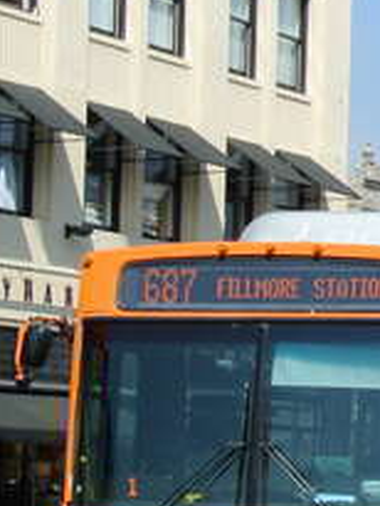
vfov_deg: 12.5
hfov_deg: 8.4
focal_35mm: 158
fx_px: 2310
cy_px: 390
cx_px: 982
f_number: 8
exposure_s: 1/200
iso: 100
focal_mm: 15.7
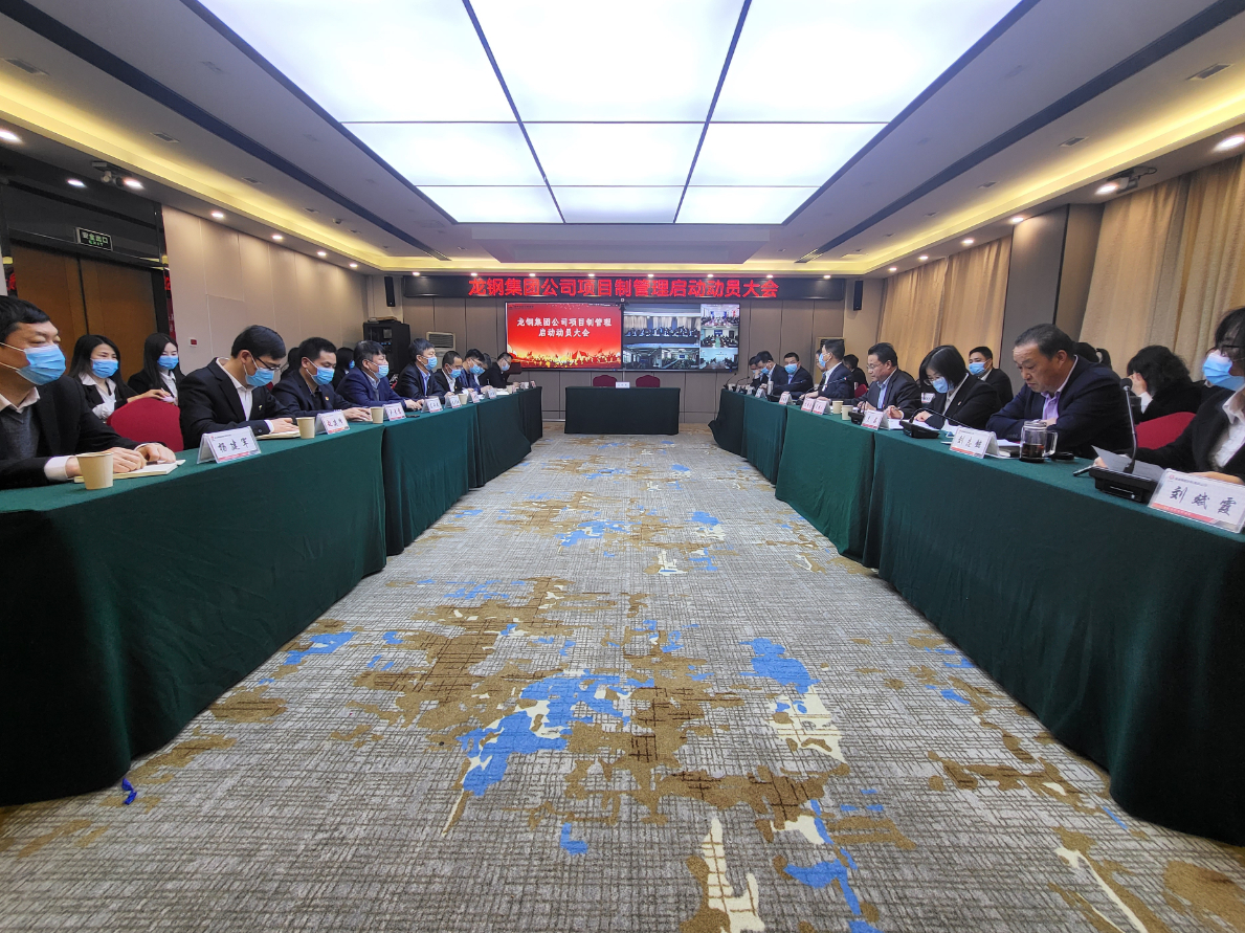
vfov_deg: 85.6
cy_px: 448
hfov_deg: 102.1
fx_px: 503
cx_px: 620
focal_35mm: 14
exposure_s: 1/50
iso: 32
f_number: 2.2
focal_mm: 1.74
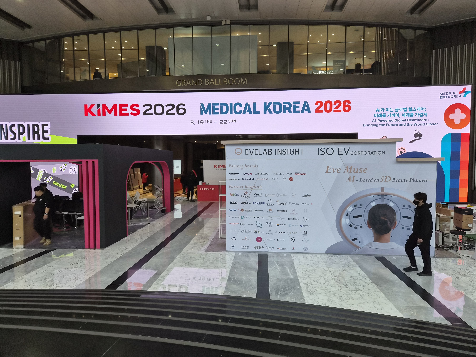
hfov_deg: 73.9
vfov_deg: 58.9
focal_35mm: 23
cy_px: 178
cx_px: 238
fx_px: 316
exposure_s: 1/120
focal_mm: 5.4
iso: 50
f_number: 1.8
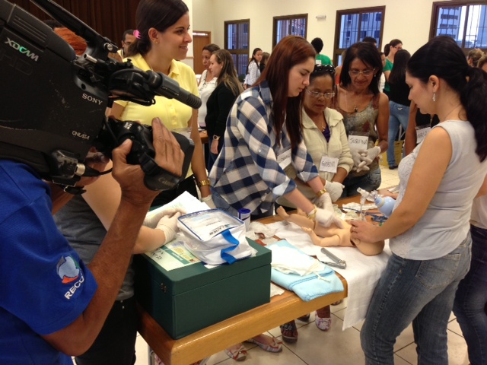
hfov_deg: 55.4
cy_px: 182
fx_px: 464
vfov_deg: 42.9
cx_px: 244
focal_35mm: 33
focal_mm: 4.13
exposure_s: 1/20
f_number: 2.4
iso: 100
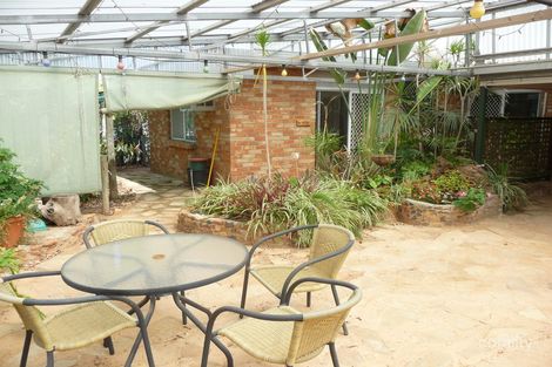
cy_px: 184
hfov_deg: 65.5
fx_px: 429
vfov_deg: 46.4
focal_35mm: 28
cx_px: 276
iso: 100
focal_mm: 4.7
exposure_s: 1/160
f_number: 3.3
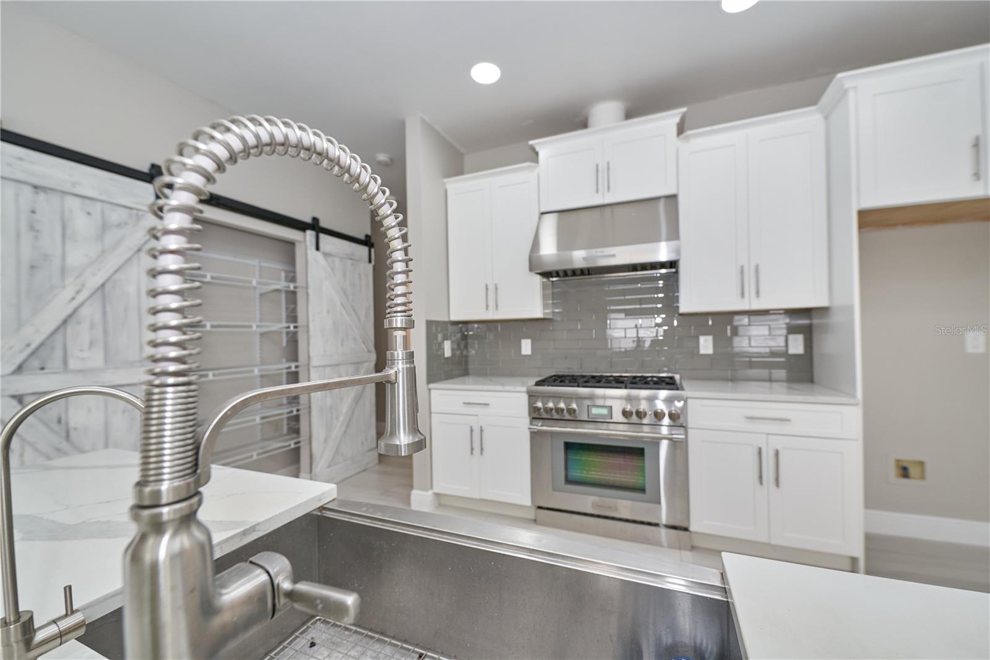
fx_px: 385
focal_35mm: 14
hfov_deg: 104.3
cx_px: 495
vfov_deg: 81.2
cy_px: 330
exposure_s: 1/200
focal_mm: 14
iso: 500
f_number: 4
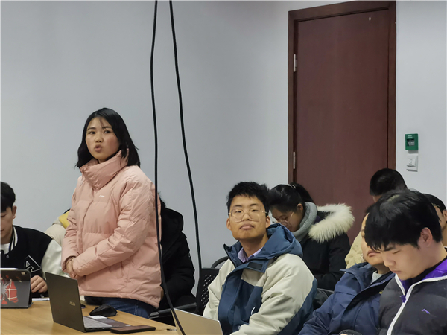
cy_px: 168
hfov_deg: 18.5
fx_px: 1369
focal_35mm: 106
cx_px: 224
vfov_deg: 14.0
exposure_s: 1/25
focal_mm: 7.48
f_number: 2.4
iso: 400
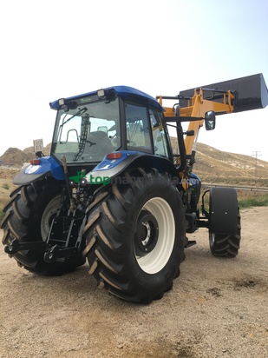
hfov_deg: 48.2
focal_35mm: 29
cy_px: 179
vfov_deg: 61.7
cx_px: 134
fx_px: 299
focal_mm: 4.15
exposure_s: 1/769
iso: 25
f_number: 2.2
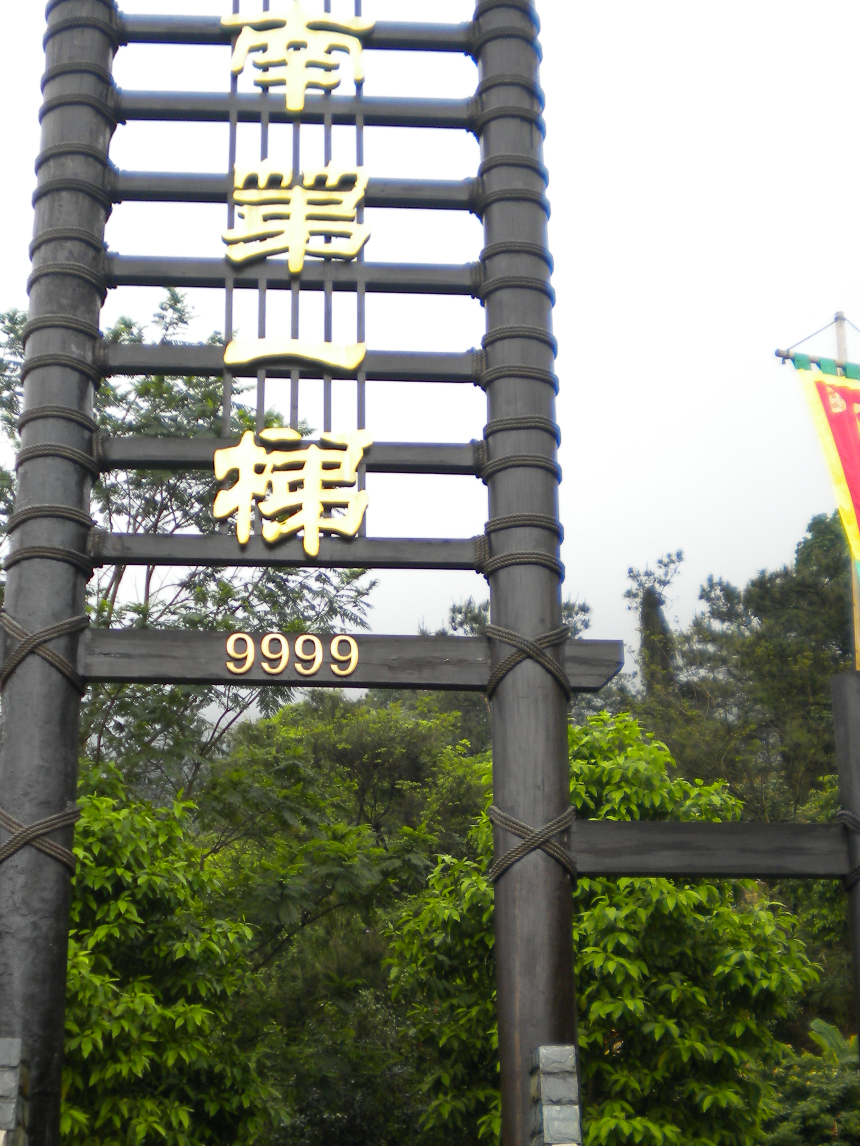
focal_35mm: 51
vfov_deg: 37.1
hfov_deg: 28.4
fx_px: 1689
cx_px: 287
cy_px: 768
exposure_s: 1/106
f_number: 3.1
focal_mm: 6.3
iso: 80
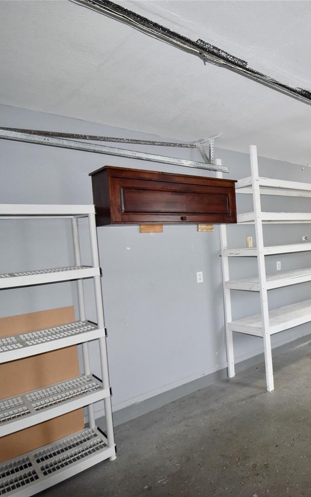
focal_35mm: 23
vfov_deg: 77.1
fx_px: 312
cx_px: 279
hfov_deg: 47.7
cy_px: 249
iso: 640
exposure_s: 1/60
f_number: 4.5
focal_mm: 10
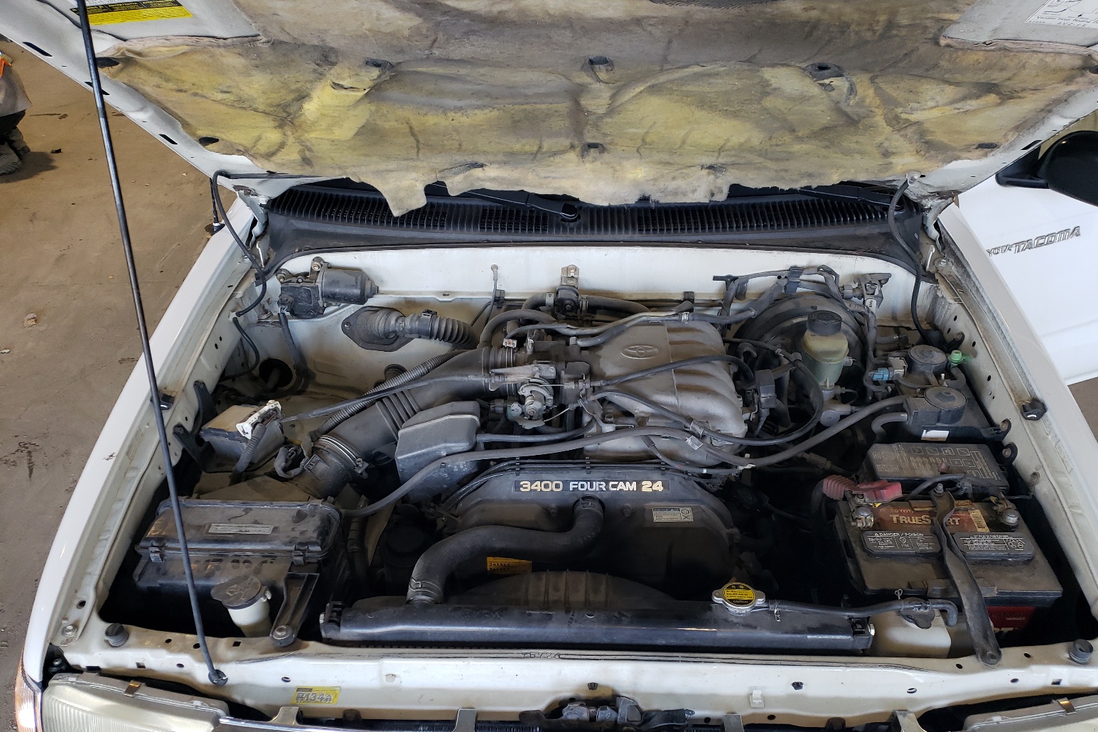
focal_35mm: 28
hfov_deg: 65.5
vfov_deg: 46.3
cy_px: 415
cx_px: 557
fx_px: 854
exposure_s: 1/60.2
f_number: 1.5
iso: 61
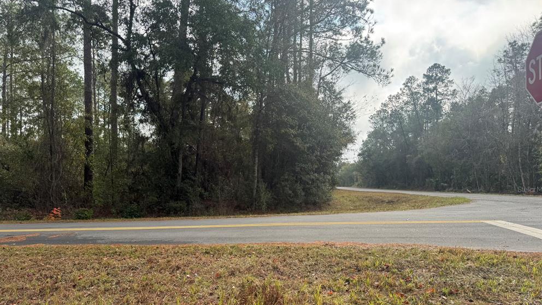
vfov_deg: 42.6
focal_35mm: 27
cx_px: 271
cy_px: 189
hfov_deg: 69.9
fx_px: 388
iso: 80
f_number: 1.78
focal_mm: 6.76
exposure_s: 1/1524
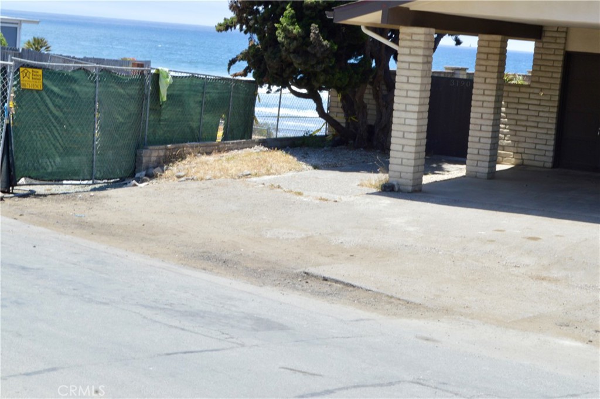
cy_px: 200
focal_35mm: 82
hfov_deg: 24.6
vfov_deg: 16.5
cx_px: 300
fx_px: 1373
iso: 500
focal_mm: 55
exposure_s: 1/100
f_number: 20
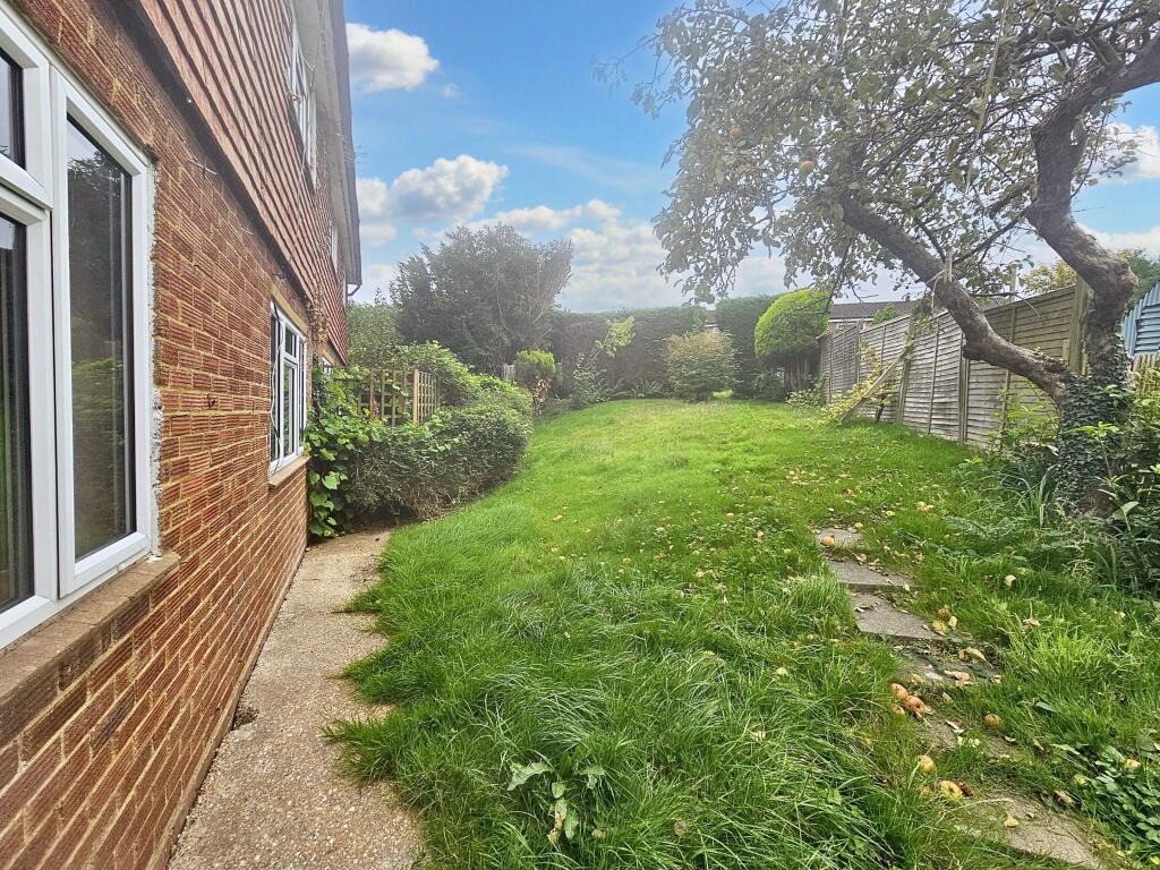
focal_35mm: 13
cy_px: 435
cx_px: 580
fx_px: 436
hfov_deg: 106.2
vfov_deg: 89.9
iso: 64
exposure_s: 1/295
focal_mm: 2.2
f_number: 2.2
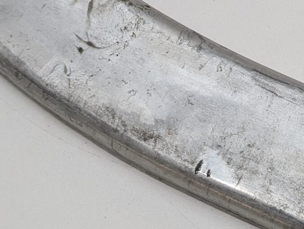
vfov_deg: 16.3
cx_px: 266
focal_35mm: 91
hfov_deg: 21.1
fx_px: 800
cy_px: 89
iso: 67
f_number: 1.68
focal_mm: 6.9
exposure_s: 1/63.7
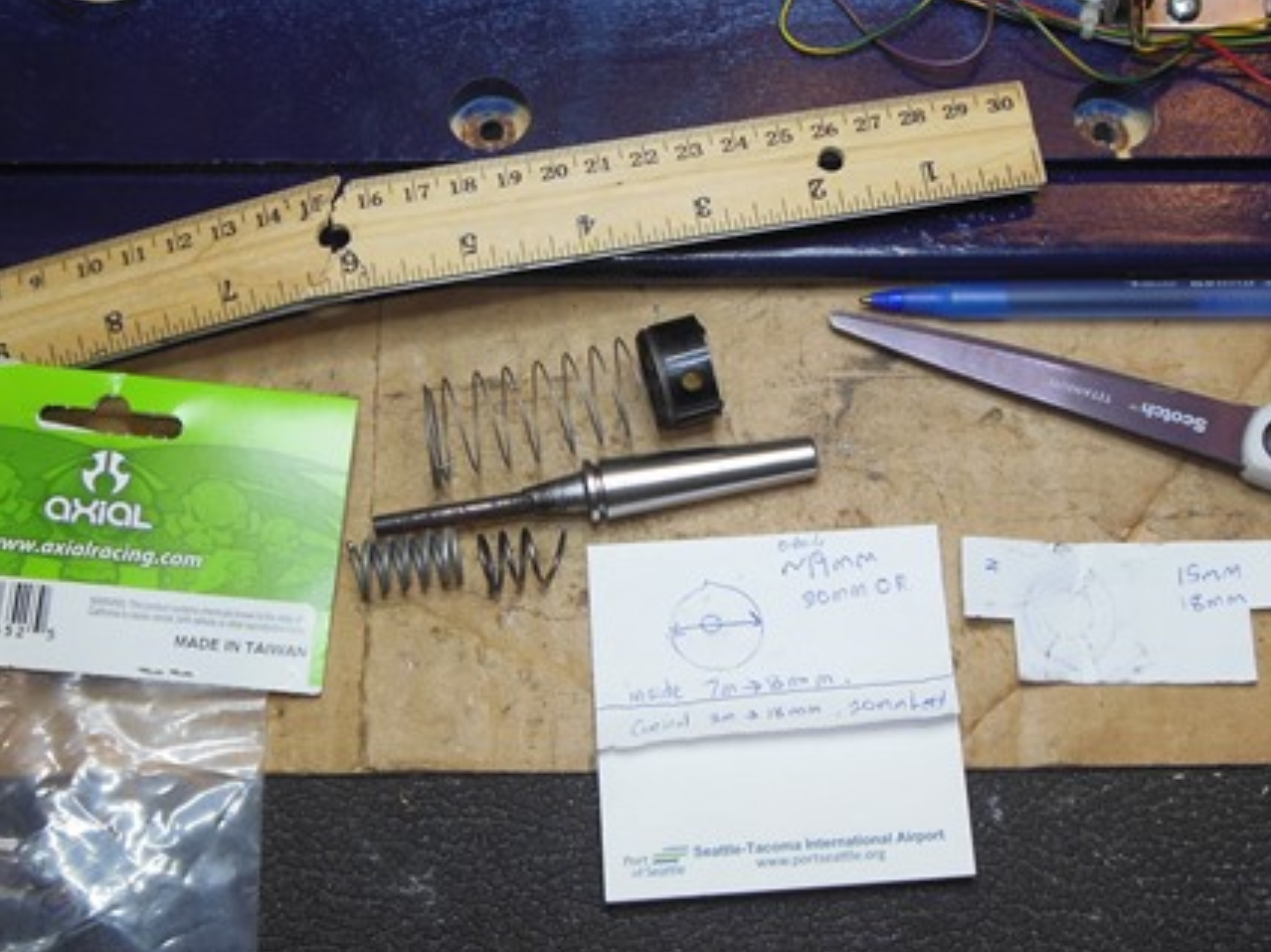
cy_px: 472
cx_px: 662
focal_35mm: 40
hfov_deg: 46.8
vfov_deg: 35.9
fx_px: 1468
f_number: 3.6
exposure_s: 1/30
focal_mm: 6.8
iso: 125
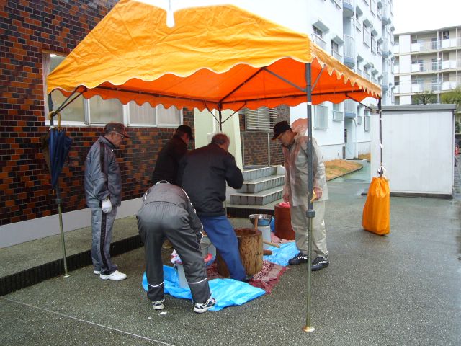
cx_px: 230
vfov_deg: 45.4
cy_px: 173
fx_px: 413
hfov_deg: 58.4
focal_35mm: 31
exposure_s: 1/40
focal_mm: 4.6
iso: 80
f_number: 2.8
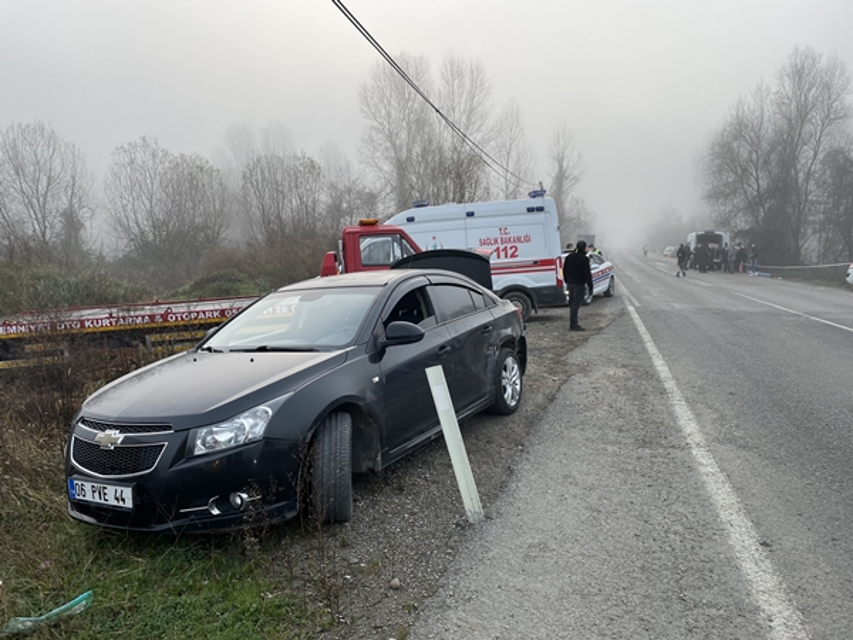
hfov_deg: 67.3
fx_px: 641
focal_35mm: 26
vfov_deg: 53.1
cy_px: 320
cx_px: 426
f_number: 1.6
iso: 32
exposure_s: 1/198
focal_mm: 4.2
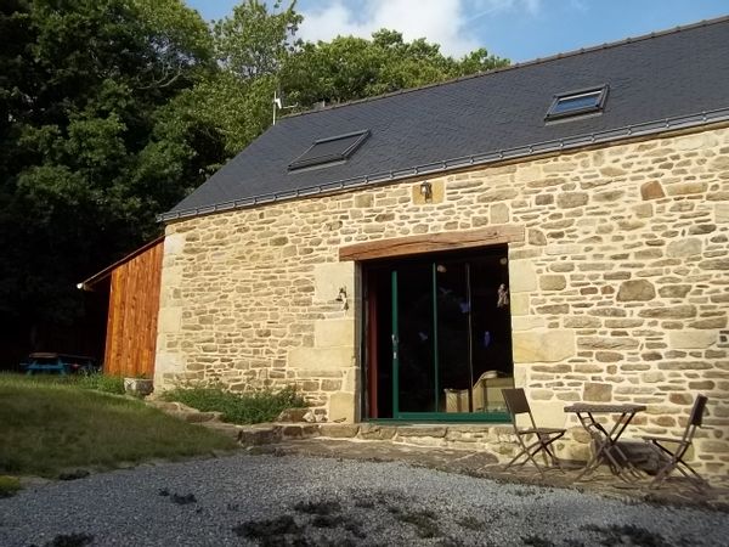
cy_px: 274
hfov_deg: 56.8
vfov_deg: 44.2
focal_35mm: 32
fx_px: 674
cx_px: 364
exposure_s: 1/100
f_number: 8.8
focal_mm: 5.7
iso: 64
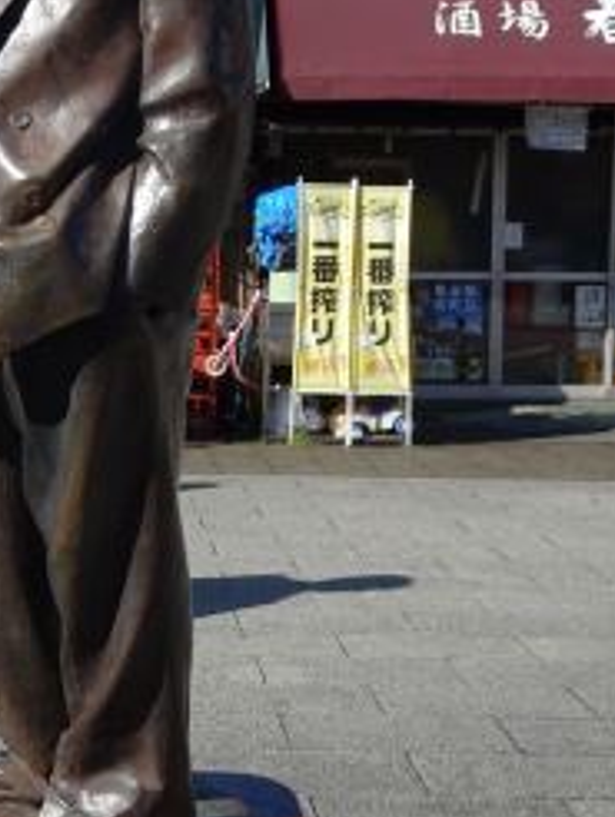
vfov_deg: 29.7
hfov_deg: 22.1
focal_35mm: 65
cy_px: 319
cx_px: 68
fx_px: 1537
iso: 80
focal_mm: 5.43
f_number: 4
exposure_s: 1/800
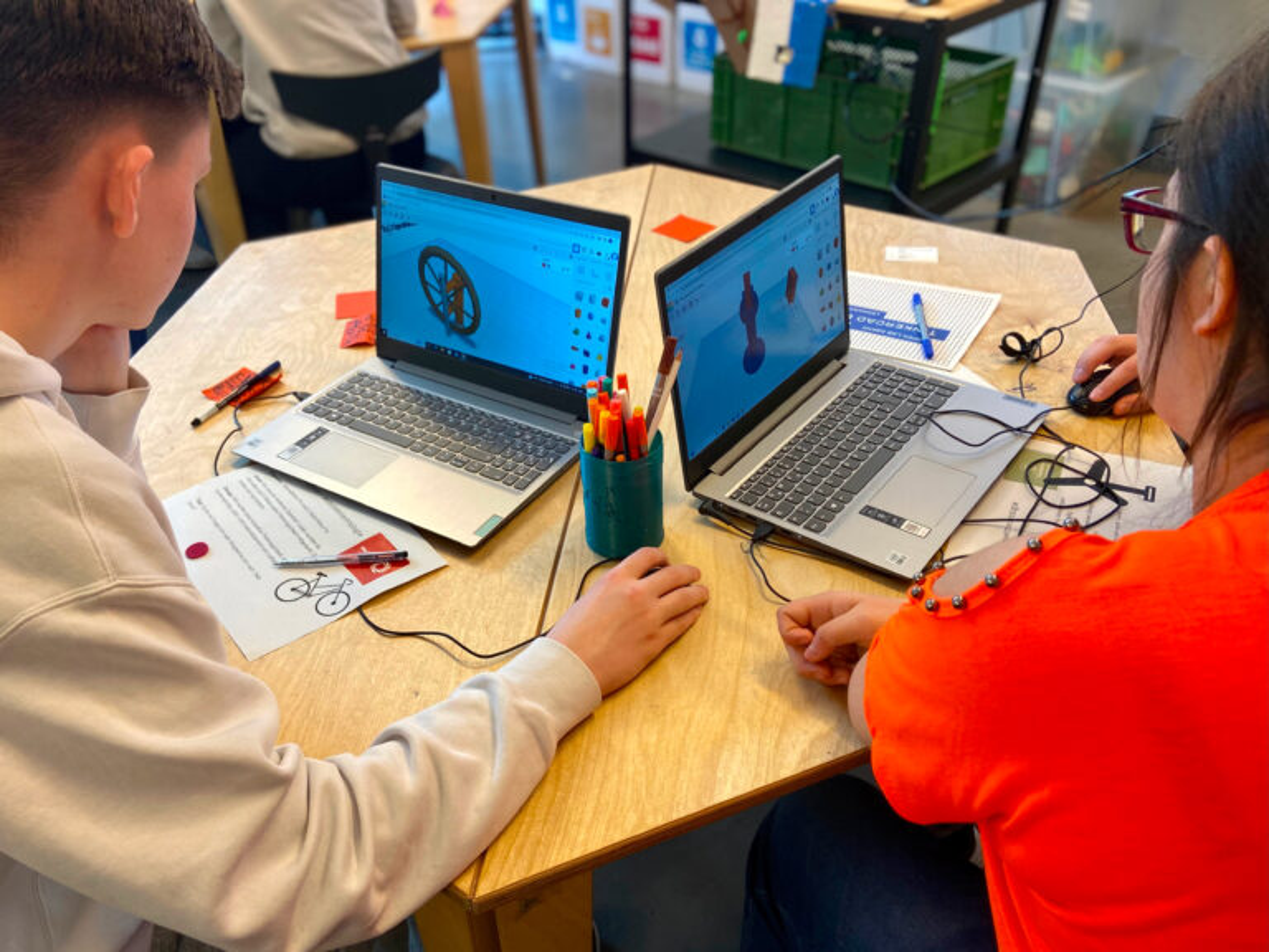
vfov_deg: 53.1
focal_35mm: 26
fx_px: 953
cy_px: 476
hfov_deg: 67.3
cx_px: 634
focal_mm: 4.25
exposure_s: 1/50
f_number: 1.8
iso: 64
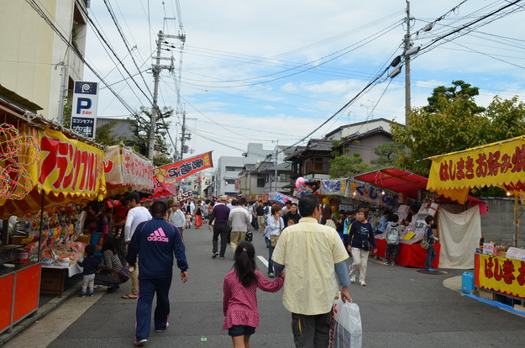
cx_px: 262
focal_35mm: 30
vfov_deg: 43.4
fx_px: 437
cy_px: 174
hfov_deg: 62.0
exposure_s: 1/250
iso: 140
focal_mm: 20
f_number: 8
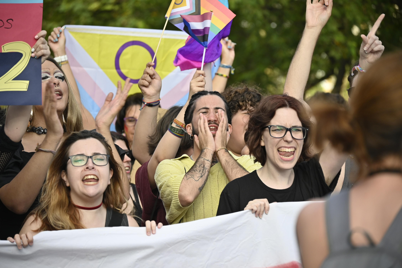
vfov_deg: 6.3
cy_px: 134
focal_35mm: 218
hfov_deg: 9.5
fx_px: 2428
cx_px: 201
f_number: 5.6
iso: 200
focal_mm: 145
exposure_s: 1/500
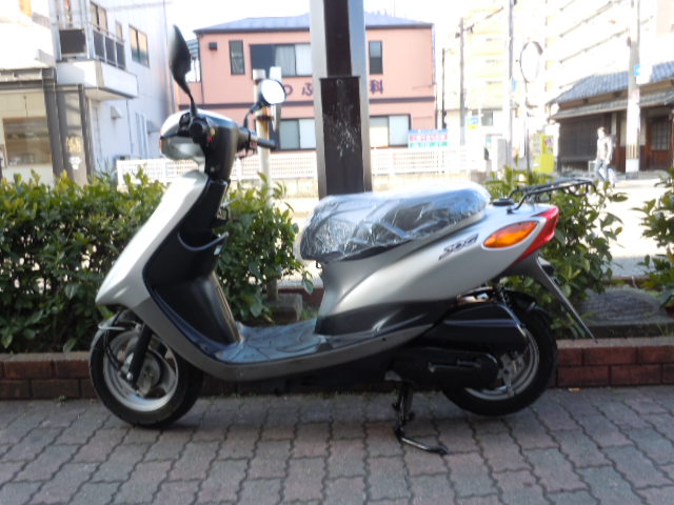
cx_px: 337
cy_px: 252
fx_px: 545
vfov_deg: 49.7
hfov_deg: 63.4
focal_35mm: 28
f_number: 3.7
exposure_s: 1/60
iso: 160
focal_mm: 5
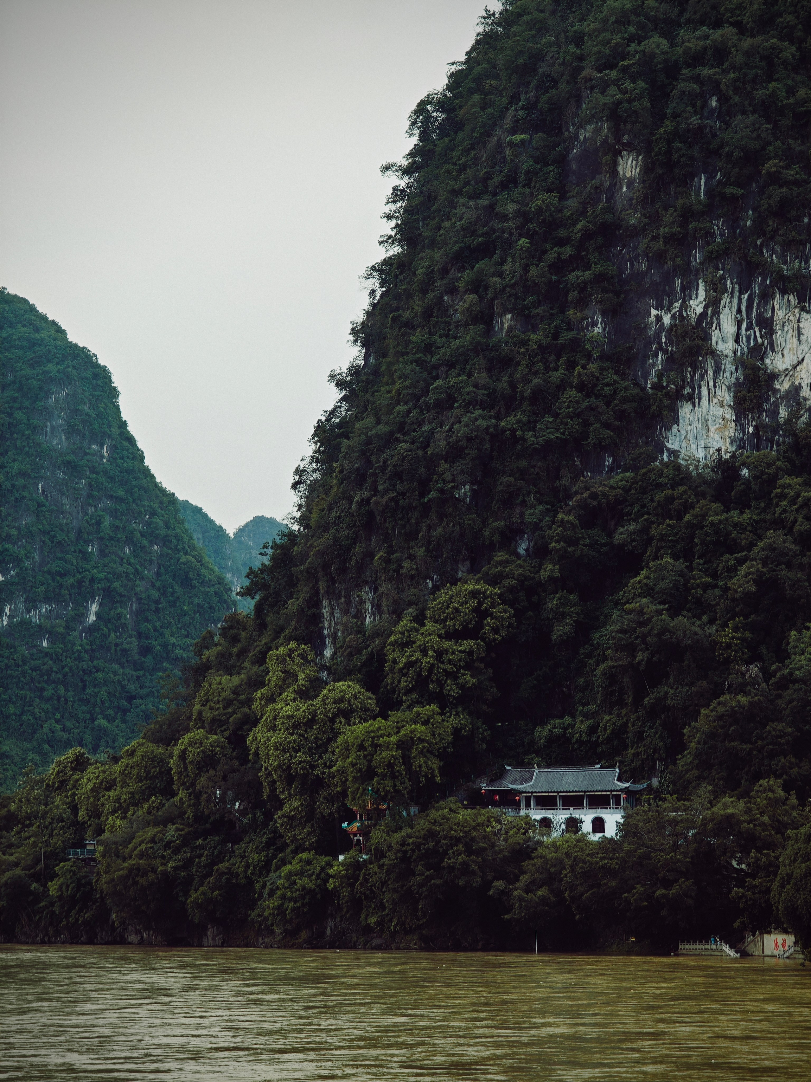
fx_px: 3748
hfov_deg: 12.3
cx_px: 406
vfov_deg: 16.4
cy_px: 541
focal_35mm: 120
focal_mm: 19.4
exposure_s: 1/280
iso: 50
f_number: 2.5
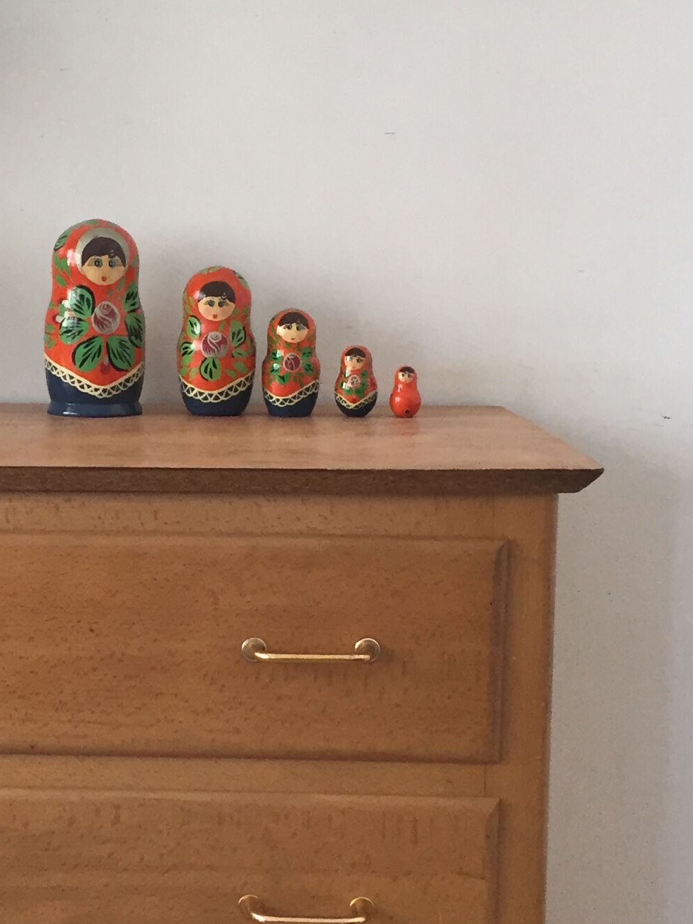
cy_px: 484
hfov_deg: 20.0
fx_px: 1922
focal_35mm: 72
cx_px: 48
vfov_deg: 27.0
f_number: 2.2
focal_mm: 4.15
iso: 80
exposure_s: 1/33
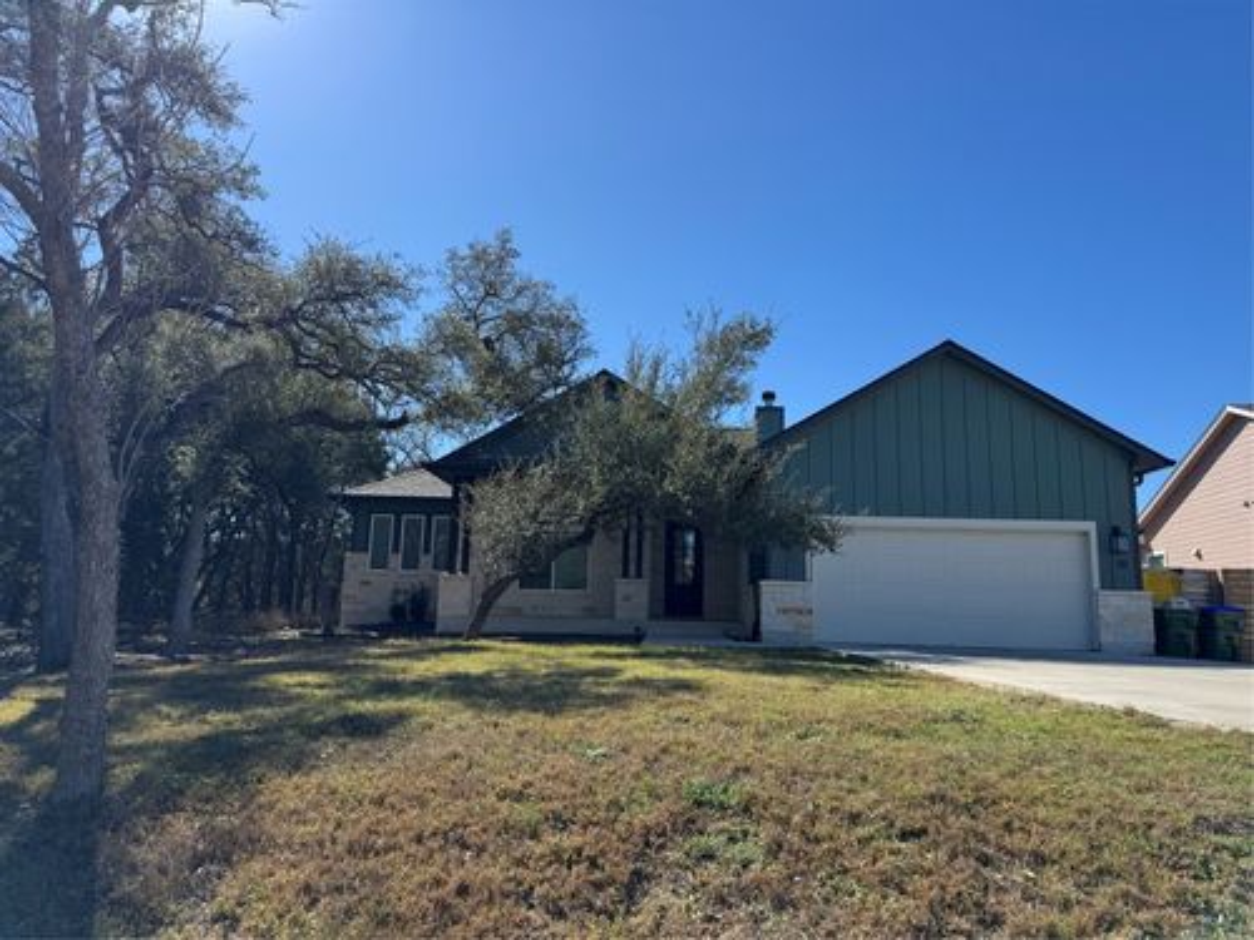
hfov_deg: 71.6
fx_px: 869
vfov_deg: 56.8
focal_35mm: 24
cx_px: 627
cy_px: 470
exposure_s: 1/4049
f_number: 1.78
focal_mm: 6.76
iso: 80
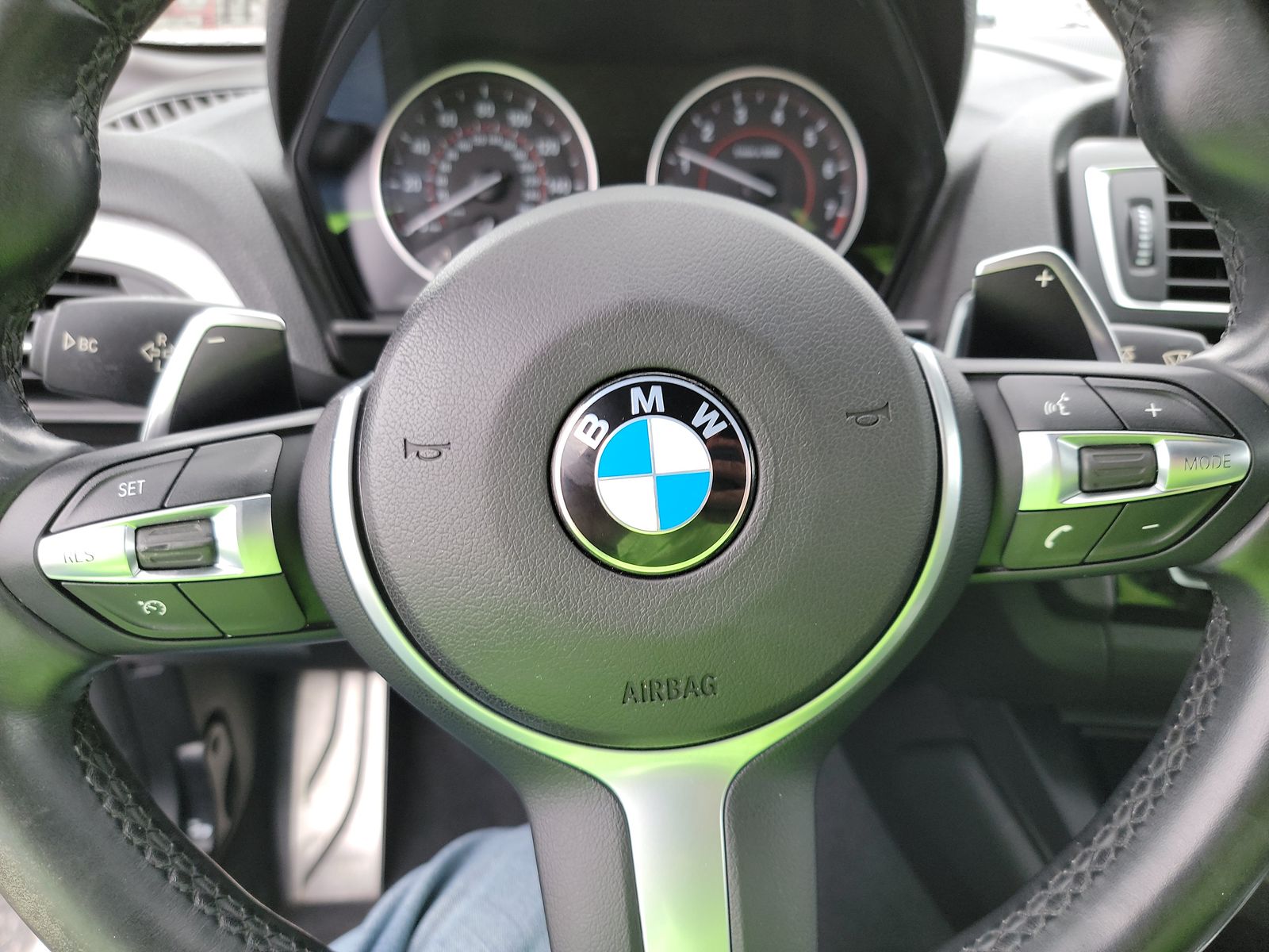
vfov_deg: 56.8
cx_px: 634
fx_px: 880
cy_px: 476
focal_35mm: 24
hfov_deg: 71.6
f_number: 1.8
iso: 248
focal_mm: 6.7
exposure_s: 1/59
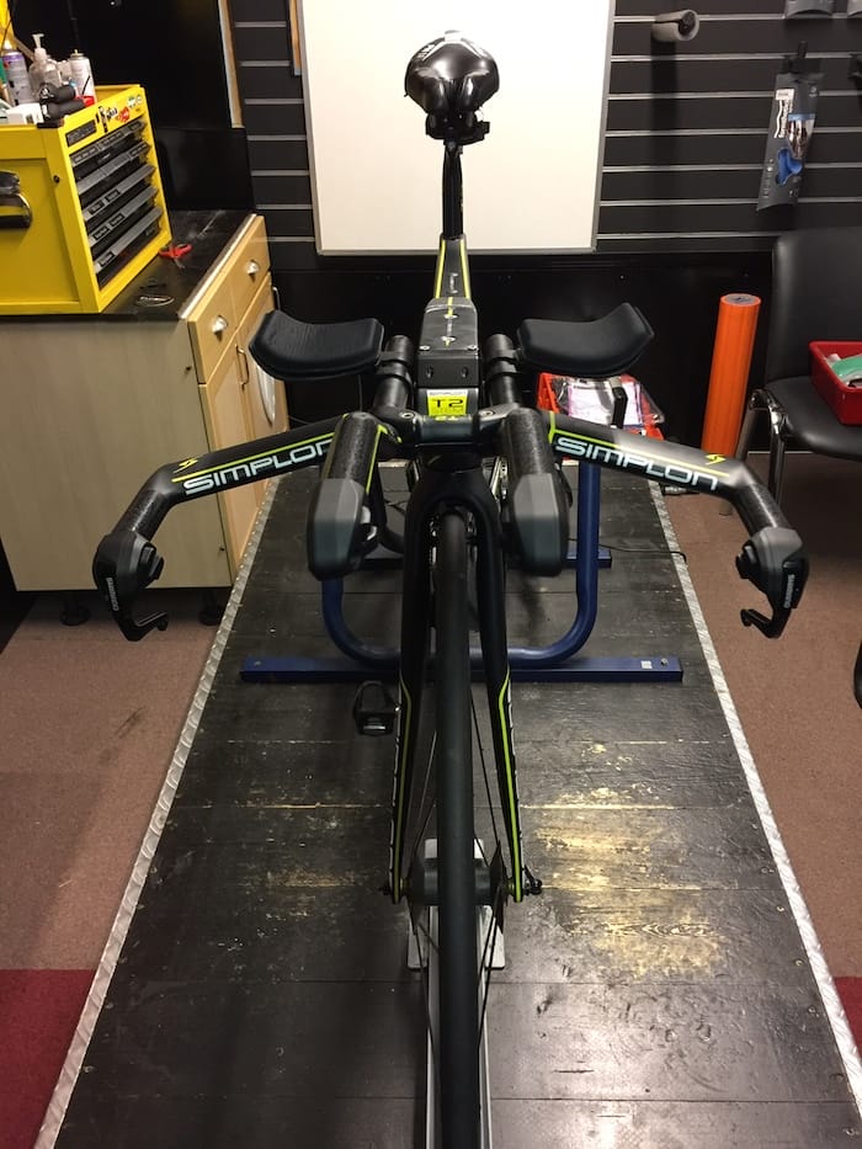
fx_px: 963
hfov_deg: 48.2
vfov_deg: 61.7
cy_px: 574
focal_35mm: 29
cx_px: 431
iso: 125
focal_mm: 4.15
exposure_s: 1/17
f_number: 2.2
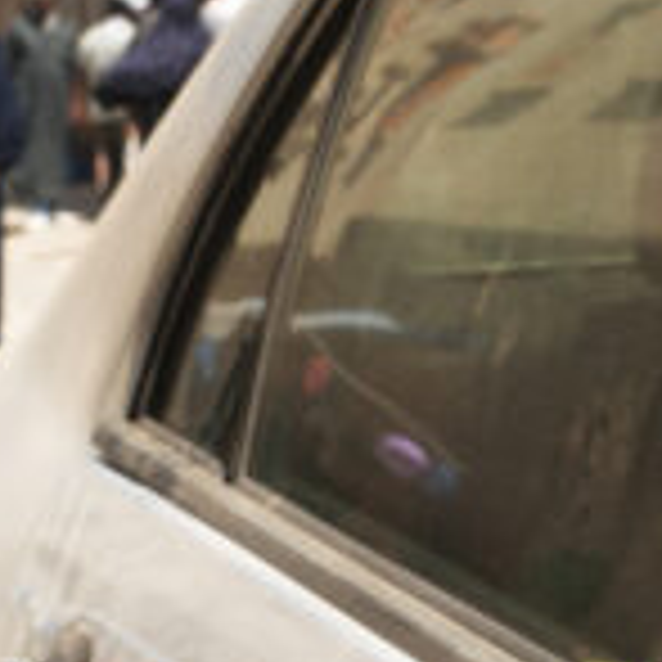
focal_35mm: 190
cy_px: 574
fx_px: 4111
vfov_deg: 9.2
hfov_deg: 9.0
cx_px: 914
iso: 400
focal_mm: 32
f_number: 9
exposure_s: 1/320
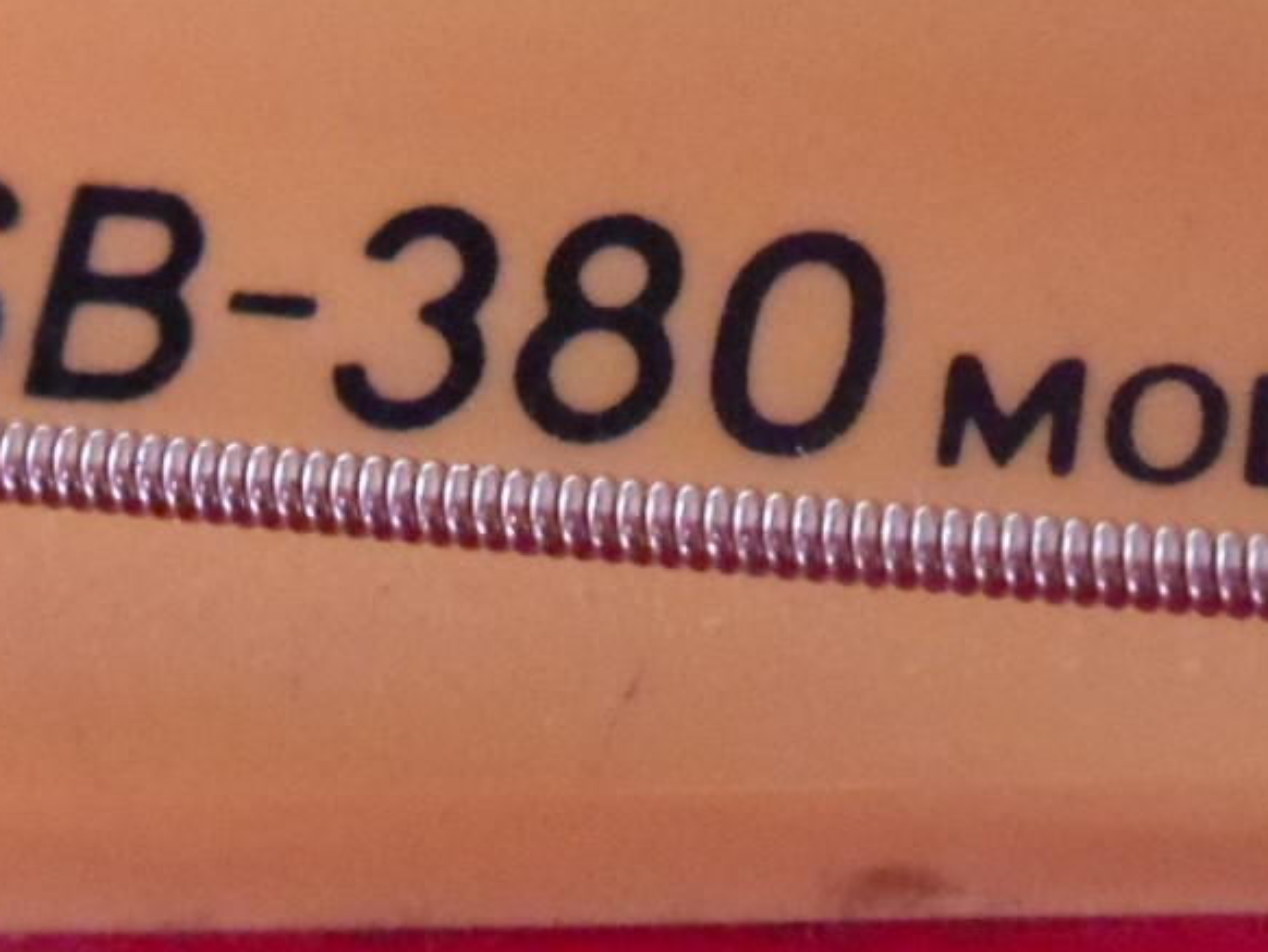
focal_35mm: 138
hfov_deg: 14.3
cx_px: 529
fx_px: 5057
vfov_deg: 10.7
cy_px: 142
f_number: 3.3
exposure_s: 1/22
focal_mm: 5.6
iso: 400
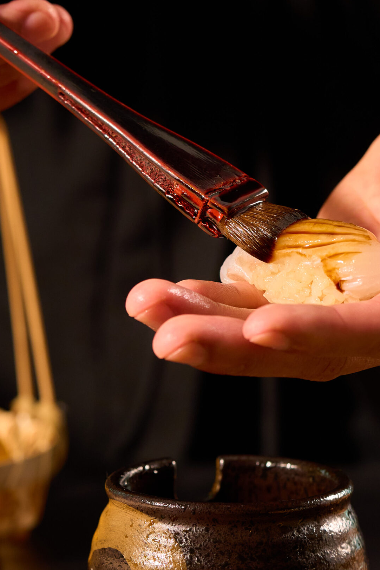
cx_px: 292
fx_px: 3372
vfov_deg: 9.7
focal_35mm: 213
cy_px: 378
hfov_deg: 6.4
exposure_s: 1/160
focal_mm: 90
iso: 800
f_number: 4.5
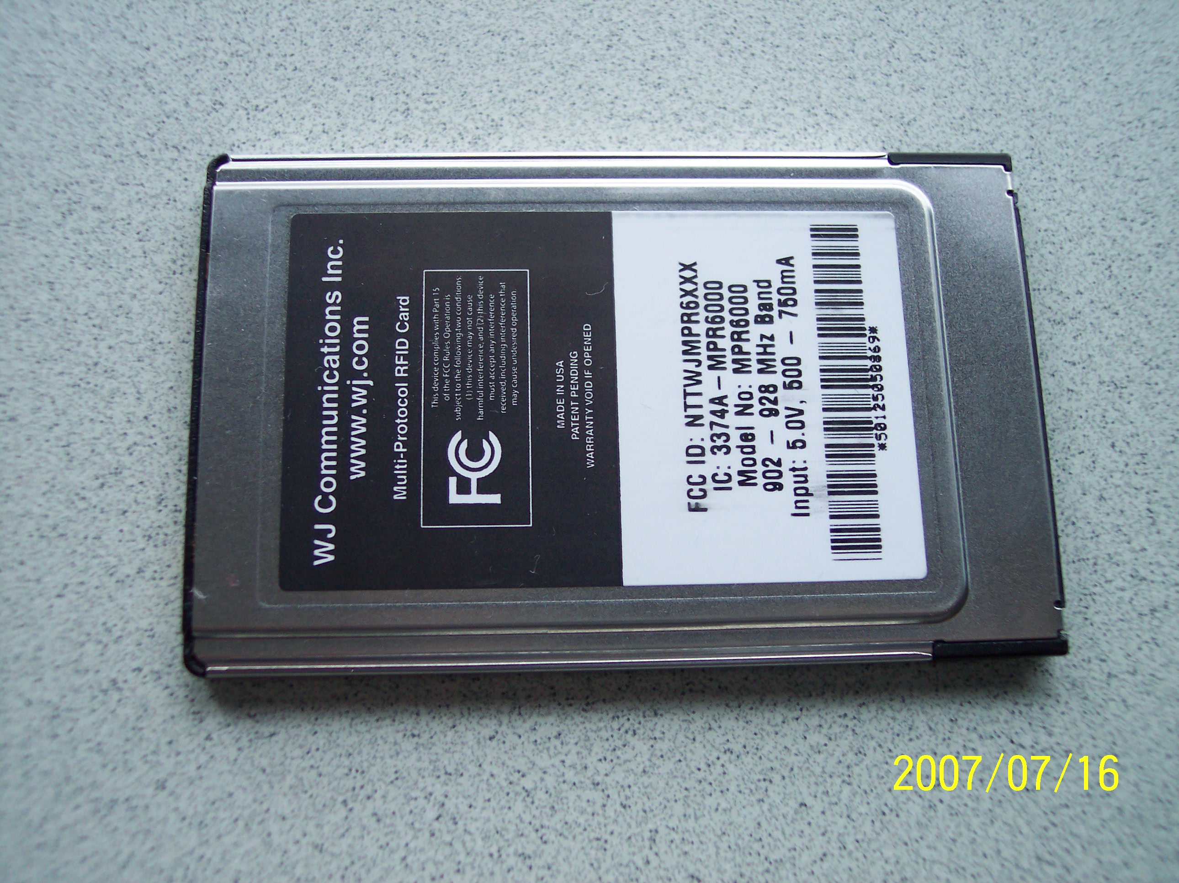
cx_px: 590
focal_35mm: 38
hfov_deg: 49.0
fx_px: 1294
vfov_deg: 37.7
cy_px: 442
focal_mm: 8
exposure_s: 1/180
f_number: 2.8
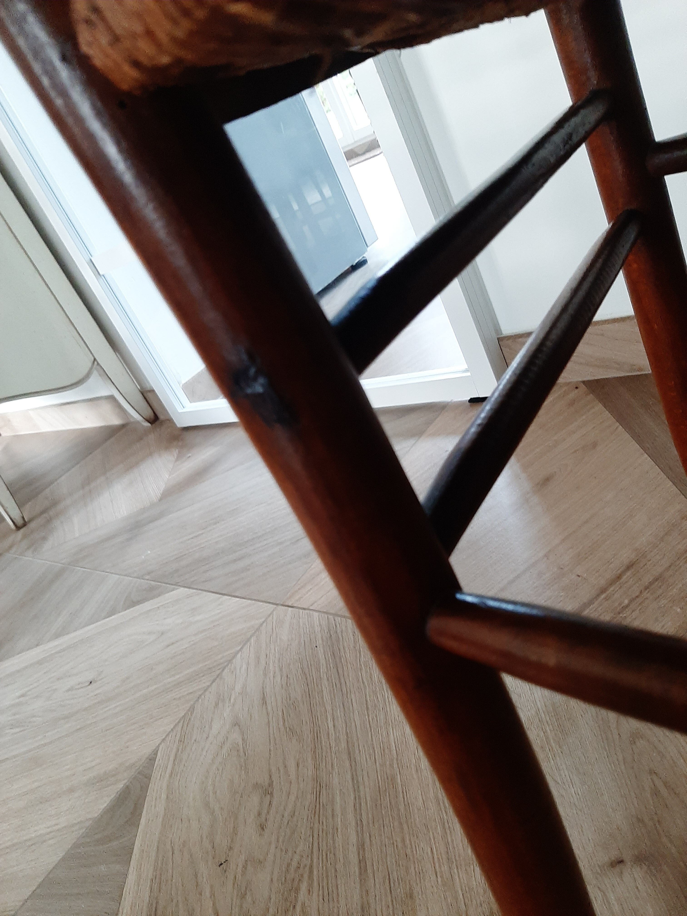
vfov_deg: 67.3
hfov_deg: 53.1
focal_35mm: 26
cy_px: 458
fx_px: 688
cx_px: 344
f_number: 1.7
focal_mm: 3.93
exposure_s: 1/33
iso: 200
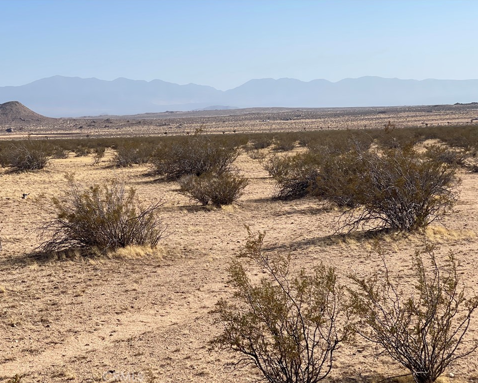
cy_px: 191
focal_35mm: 67
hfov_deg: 28.3
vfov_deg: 22.8
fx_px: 948
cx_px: 230
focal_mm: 7.5
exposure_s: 1/2421
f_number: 2.2
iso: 32
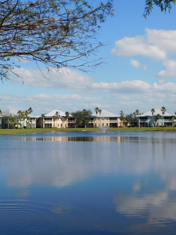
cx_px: 106
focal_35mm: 61
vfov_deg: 31.7
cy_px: 117
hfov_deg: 24.0
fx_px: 414
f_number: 7.4
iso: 125
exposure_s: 1/500
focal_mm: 8
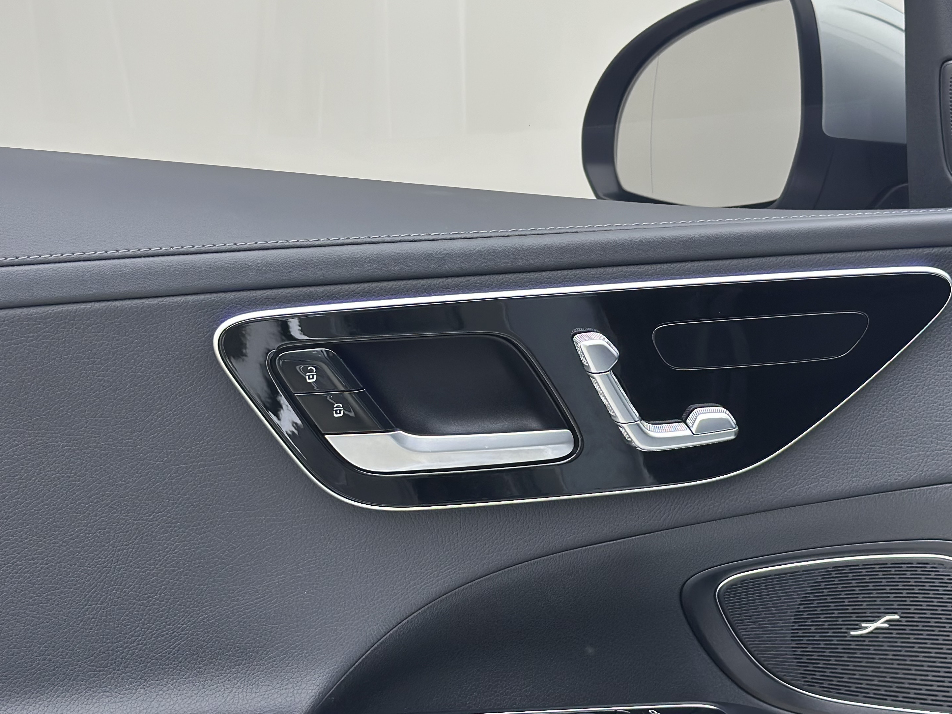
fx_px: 1842
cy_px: 358
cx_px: 513
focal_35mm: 67
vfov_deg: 21.9
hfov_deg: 29.0
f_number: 1.78
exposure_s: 1/100
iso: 80
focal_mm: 6.86
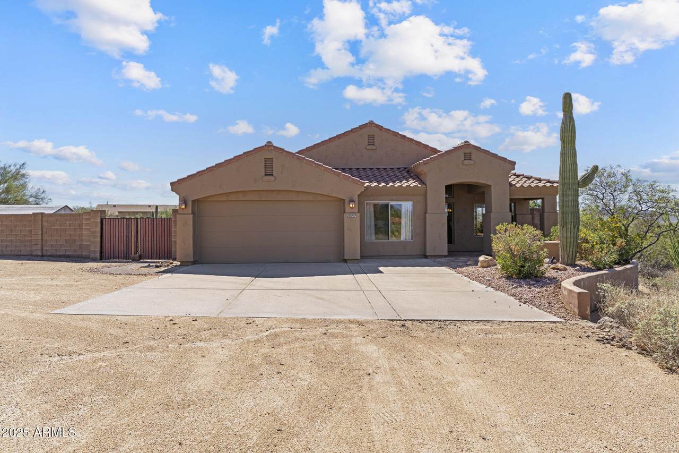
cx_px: 340
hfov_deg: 78.6
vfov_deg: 57.2
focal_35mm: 22
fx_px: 415
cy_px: 226
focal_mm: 22
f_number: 8
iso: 200
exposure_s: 1/250
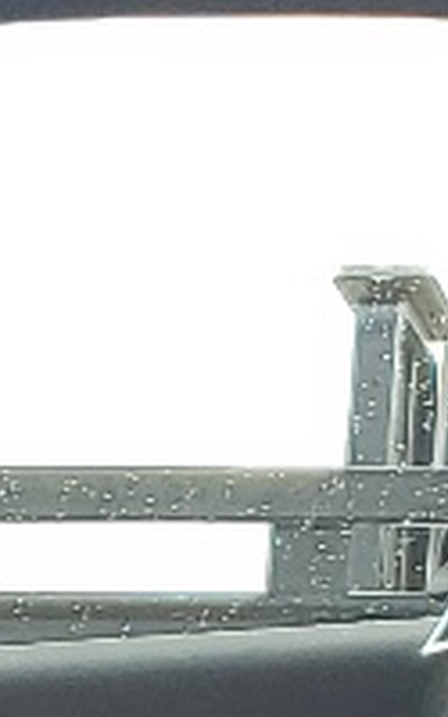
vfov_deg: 9.1
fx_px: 4298
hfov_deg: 5.7
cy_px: 1352
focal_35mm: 220
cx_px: -745
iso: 50
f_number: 1.5
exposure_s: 1/526
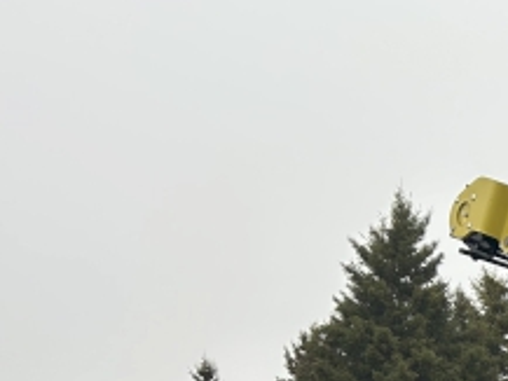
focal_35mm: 96
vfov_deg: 14.2
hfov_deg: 17.1
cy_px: 605
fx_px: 1410
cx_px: 890
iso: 50
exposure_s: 1/377
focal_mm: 5.7
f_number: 1.5
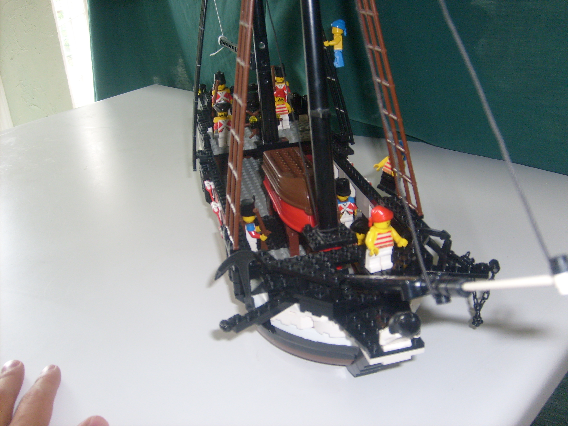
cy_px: 213
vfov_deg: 40.7
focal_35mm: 35
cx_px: 284
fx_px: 574
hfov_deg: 52.6
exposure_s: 1/45
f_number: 2.8
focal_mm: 5.8
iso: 100
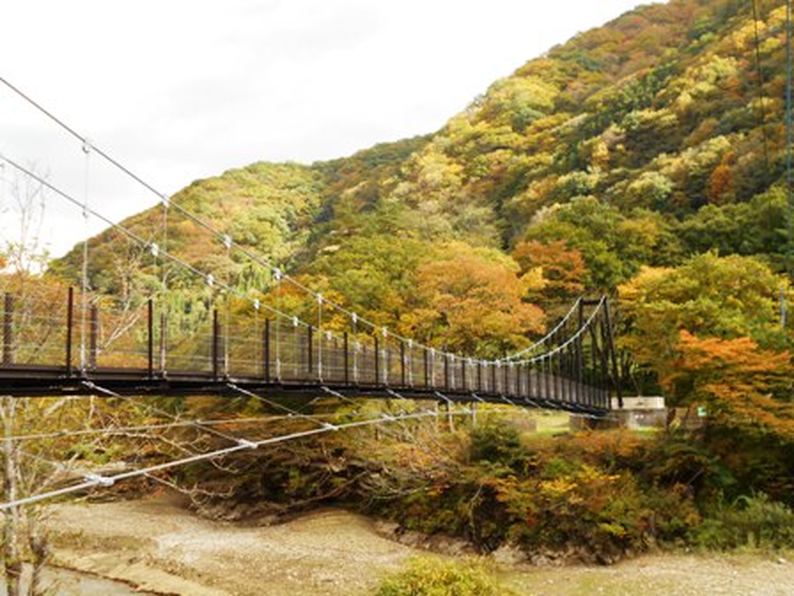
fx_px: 895
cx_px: 397
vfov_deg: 36.8
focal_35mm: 39
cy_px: 298
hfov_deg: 47.9
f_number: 3.9
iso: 180
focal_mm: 6.7
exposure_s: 1/250
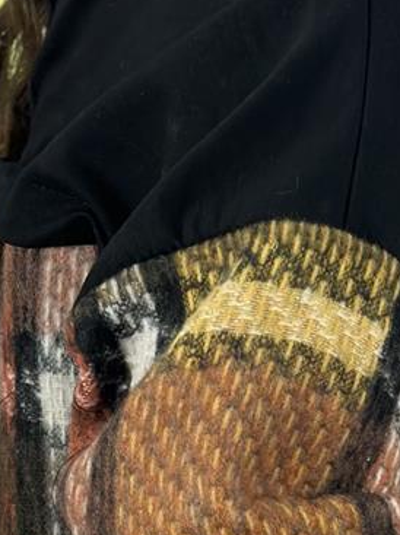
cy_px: 645
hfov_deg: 7.0
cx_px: 491
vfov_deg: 9.3
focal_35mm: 210
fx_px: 3239
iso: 80
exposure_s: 1/100
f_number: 1.78
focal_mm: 6.86
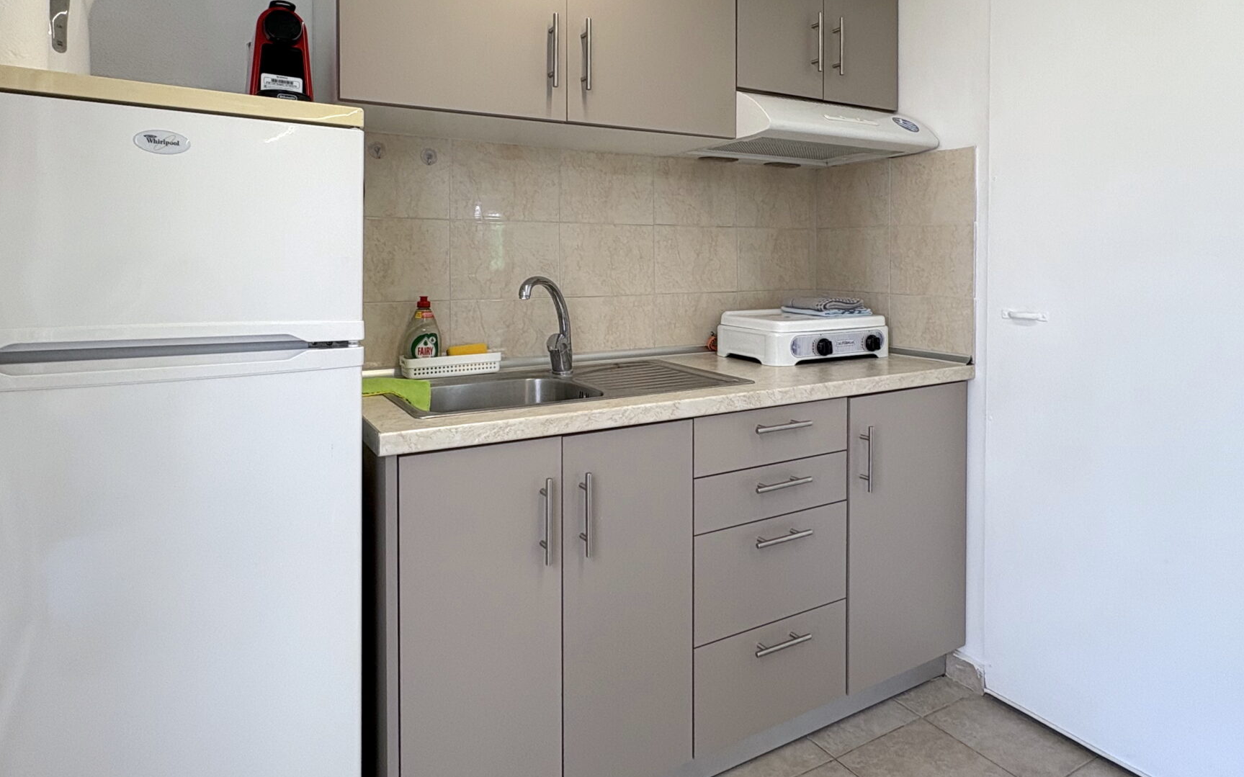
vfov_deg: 54.2
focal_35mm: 22
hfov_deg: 79.7
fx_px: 746
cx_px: 622
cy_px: 274
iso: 80
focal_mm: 2.22
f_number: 2.2
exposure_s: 1/100
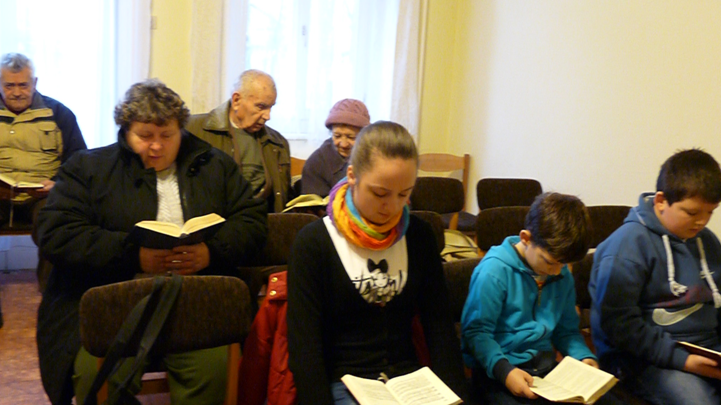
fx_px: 784
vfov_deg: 29.0
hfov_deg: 49.4
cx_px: 366
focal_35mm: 41
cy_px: 205
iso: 800
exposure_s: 1/25
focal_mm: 6.5
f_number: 3
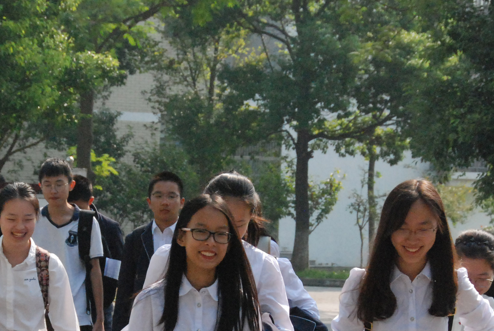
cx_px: 159
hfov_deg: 9.4
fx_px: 3009
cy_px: 313
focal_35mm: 219
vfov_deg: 6.3
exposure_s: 1/1250
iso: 1600
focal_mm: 62
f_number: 9
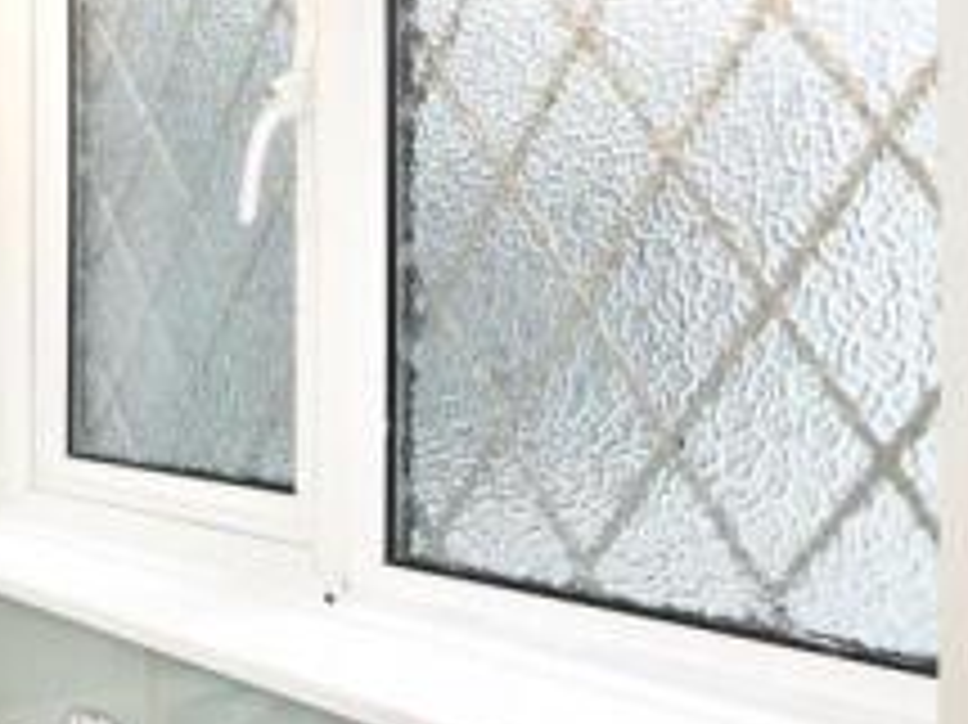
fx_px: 1230
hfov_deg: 30.1
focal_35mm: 44
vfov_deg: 32.8
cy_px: 295
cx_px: -398
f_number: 7.1
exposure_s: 1/10
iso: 250
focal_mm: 10
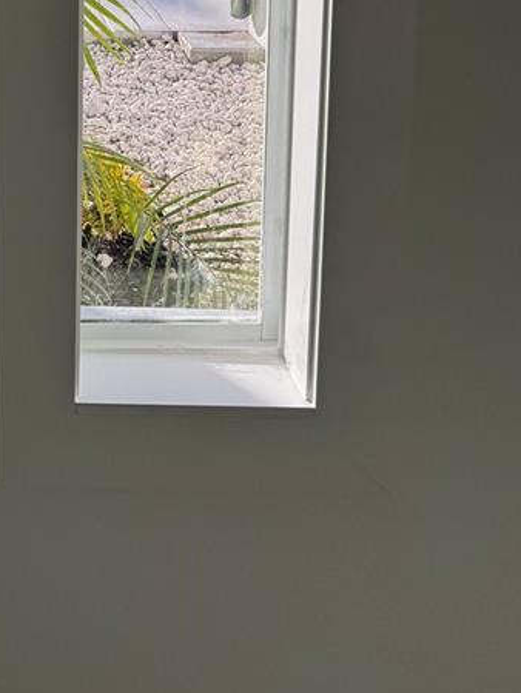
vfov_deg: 26.5
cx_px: -114
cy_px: -162
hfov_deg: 21.3
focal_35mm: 64
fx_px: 1283
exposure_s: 1/1524
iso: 80
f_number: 1.78
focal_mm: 6.76
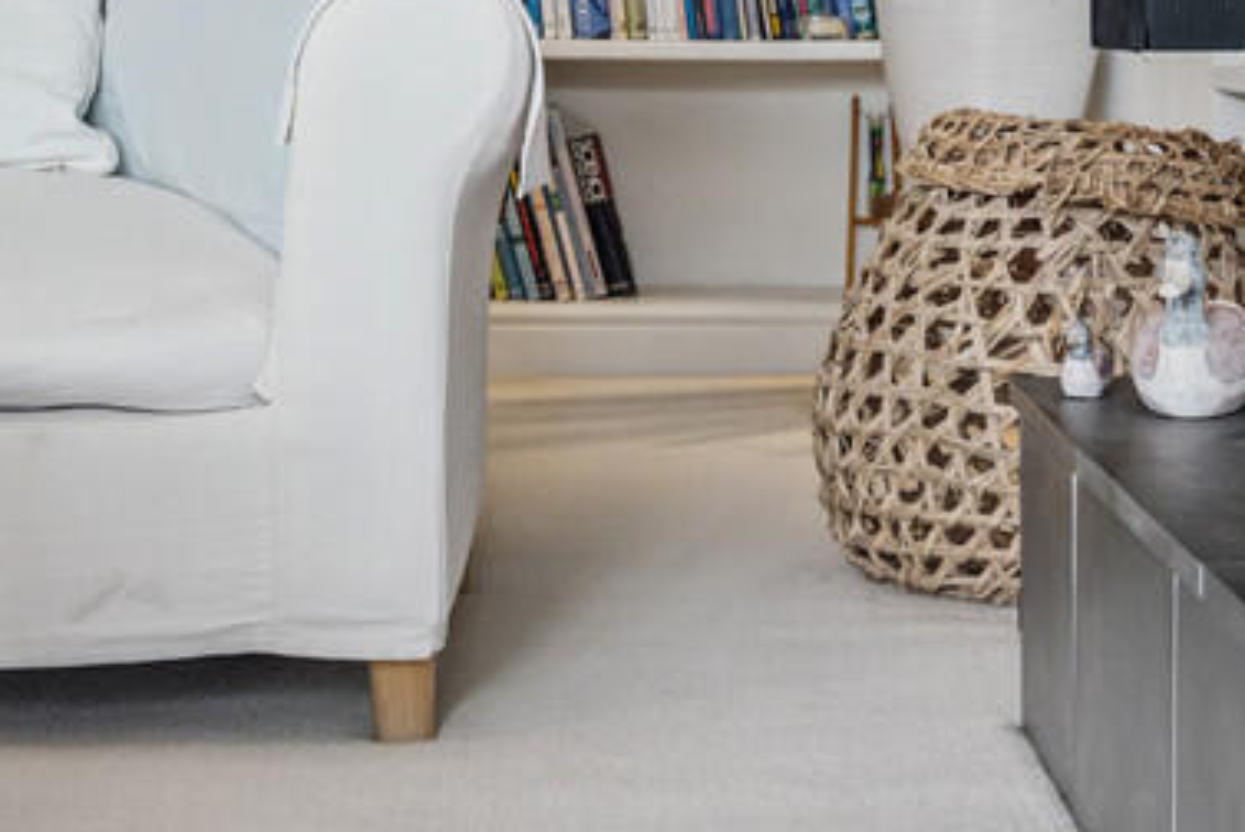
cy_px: -74
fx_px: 3288
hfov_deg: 21.4
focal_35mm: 95
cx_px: 575
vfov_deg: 14.1
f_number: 8
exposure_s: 1/100
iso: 4000
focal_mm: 35
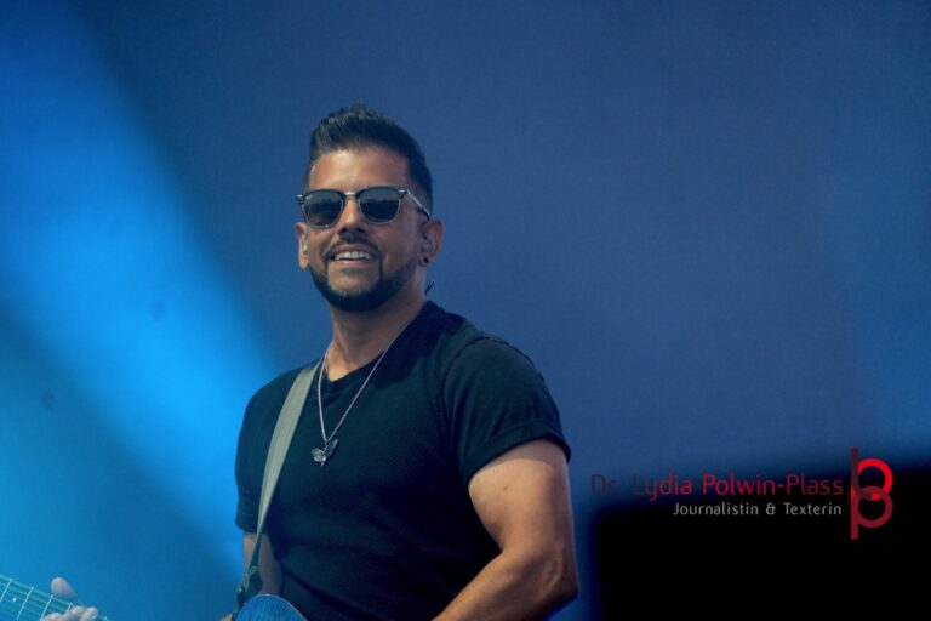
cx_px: 466
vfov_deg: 4.0
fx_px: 8999
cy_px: 310
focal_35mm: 348
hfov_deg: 5.9
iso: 1600
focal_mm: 232
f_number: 6.3
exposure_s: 1/400
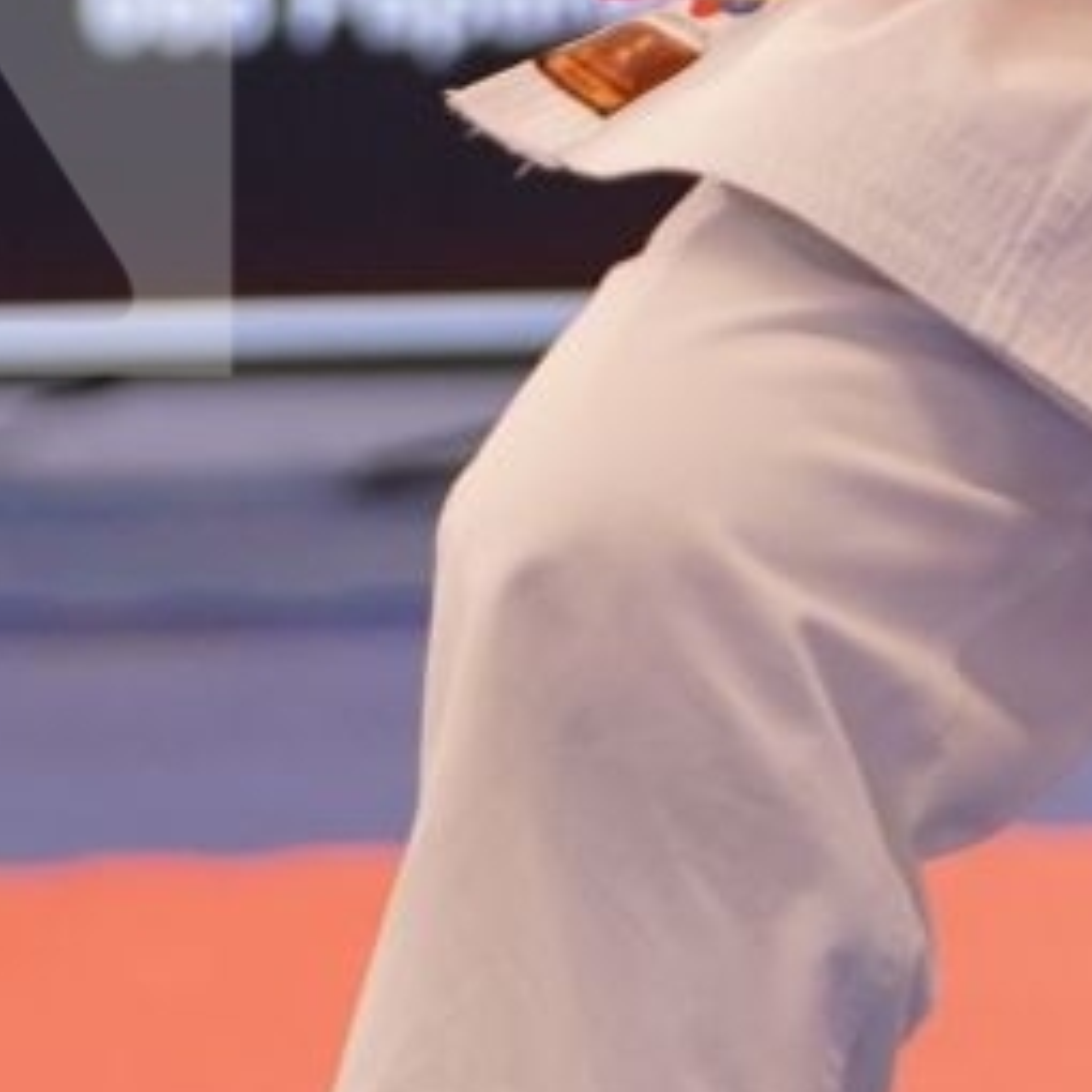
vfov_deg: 2.3
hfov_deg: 2.3
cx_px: 1285
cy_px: -13
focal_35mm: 757
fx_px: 27018
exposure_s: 1/500
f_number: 2.8
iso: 1000
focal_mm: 126
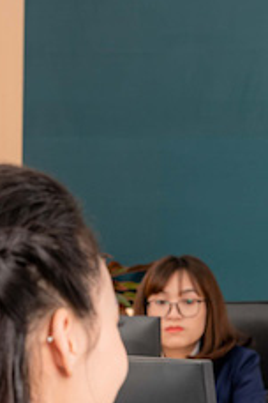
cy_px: 319
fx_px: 2255
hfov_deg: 6.7
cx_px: 404
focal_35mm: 202
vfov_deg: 10.2
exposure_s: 1/100
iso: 160
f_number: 5
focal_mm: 46
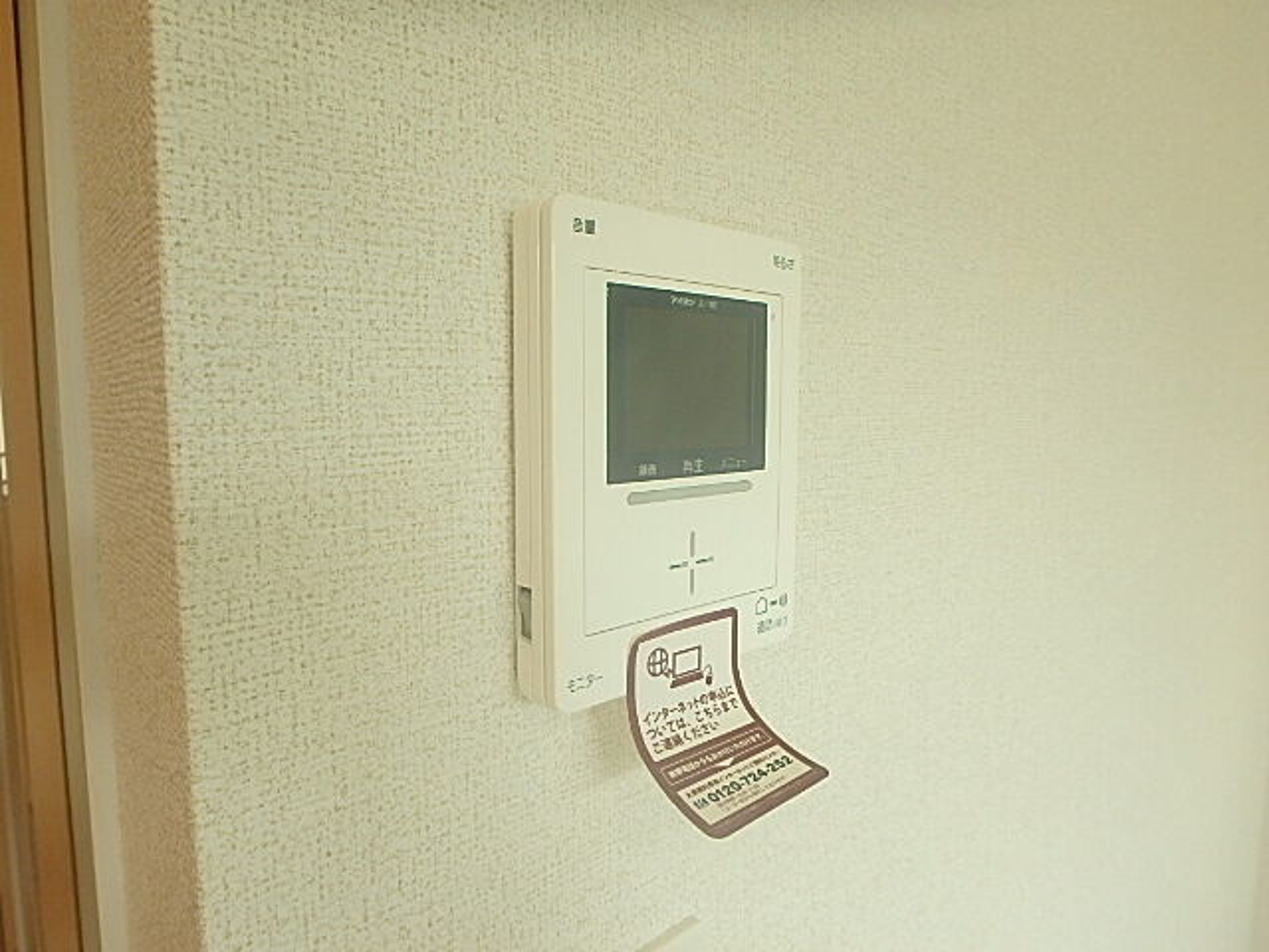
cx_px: 634
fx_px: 770
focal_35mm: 21
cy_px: 476
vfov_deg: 63.4
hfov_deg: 79.0
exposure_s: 1/60
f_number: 3.5
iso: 160
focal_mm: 3.7
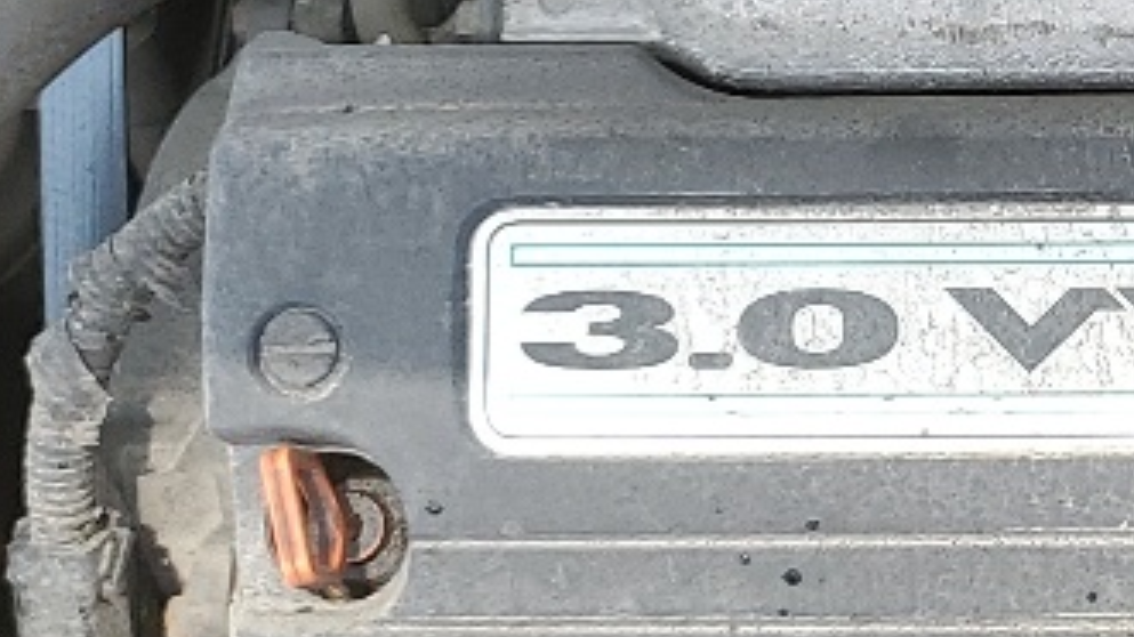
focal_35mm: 137
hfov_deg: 14.5
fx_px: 4118
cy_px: -92
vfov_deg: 8.8
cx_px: 1754
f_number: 1.5
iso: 50
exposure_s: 1/833
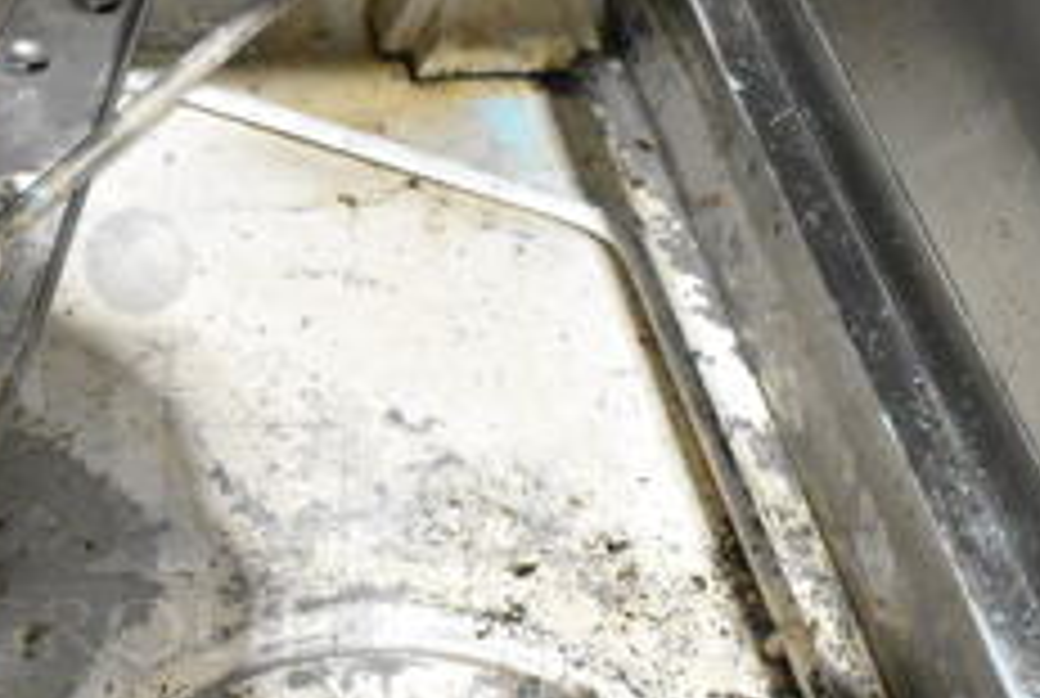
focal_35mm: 87
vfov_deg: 15.8
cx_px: -126
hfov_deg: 22.0
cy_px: 441
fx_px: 2518
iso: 6400
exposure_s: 1/60
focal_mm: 22
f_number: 5
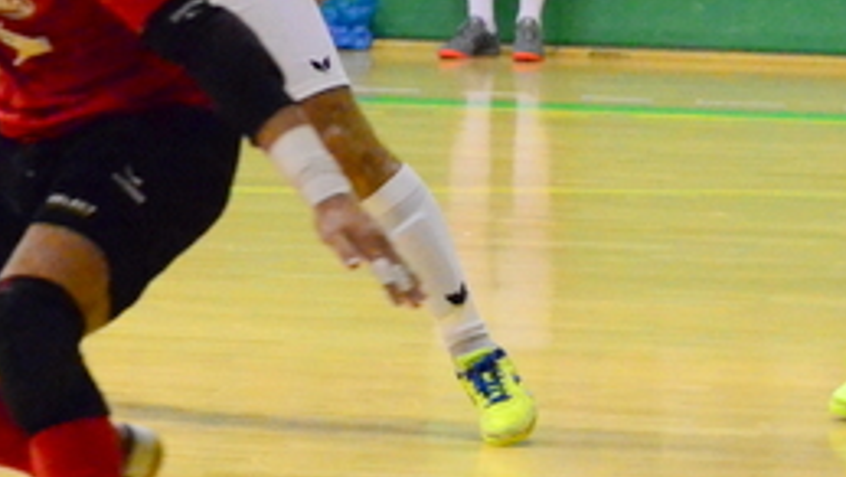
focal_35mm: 363
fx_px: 8138
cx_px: 16
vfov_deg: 3.4
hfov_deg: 5.9
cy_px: 222
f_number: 5.6
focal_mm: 75
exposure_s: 1/500
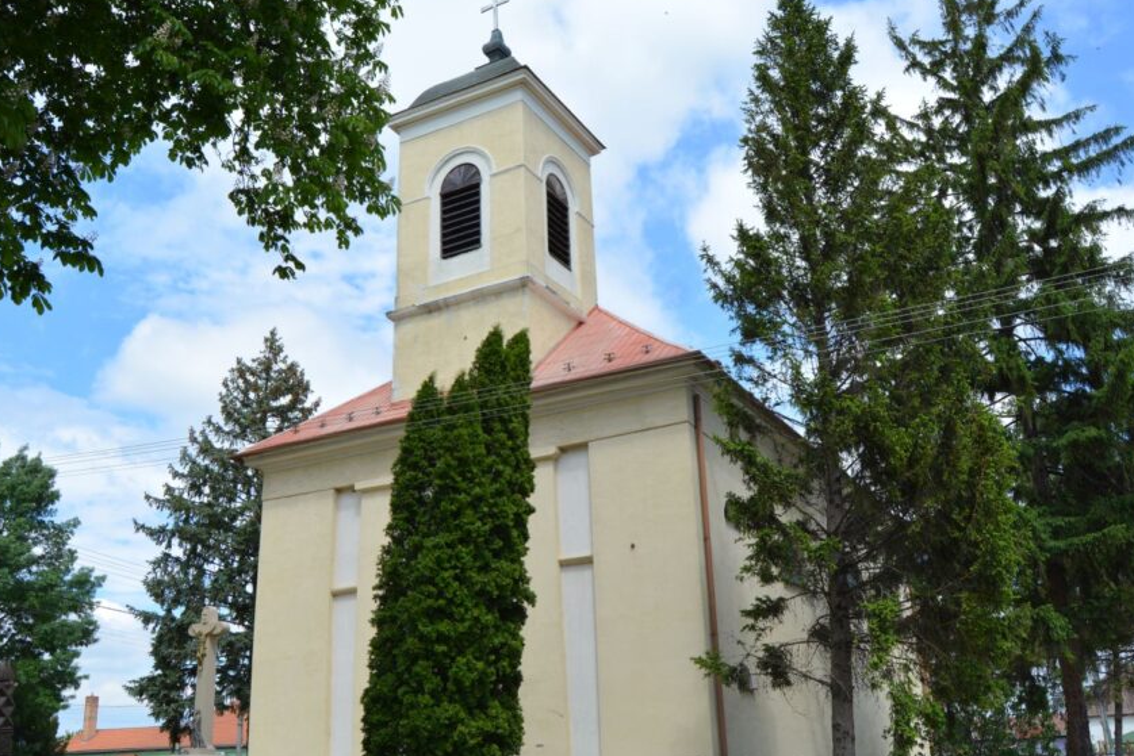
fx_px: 1040
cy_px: 400
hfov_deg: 57.2
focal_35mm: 33
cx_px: 566
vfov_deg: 40.0
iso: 100
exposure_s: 1/250
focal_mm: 18
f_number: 8
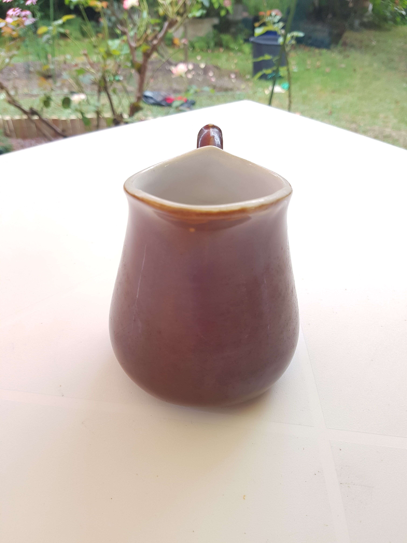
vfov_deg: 67.3
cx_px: 204
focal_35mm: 26
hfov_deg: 53.1
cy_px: 272
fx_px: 408
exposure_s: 1/100
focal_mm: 4.2
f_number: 1.7
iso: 80
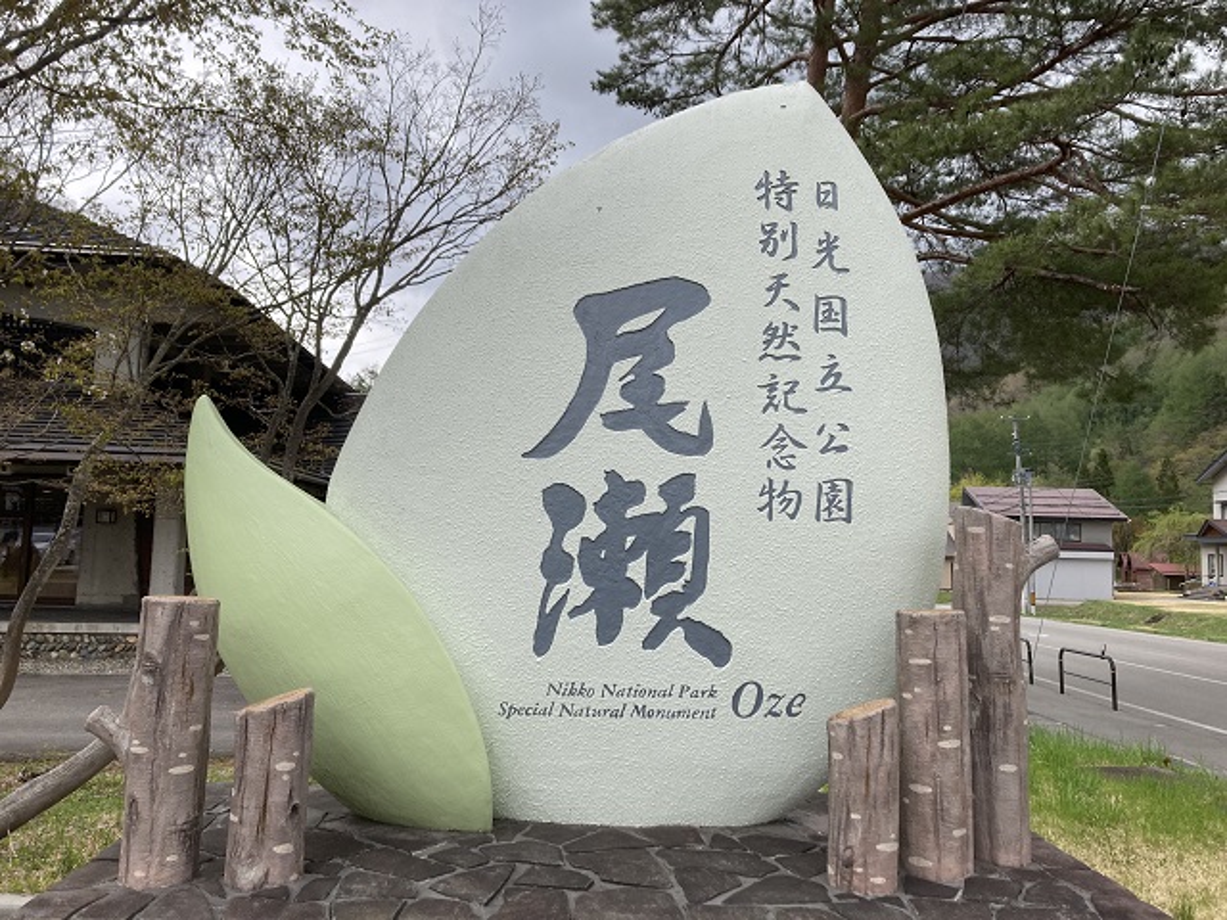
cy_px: 460
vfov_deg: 49.7
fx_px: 992
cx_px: 614
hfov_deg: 63.4
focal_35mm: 28
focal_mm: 3.99
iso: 20
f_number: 1.8
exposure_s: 1/666
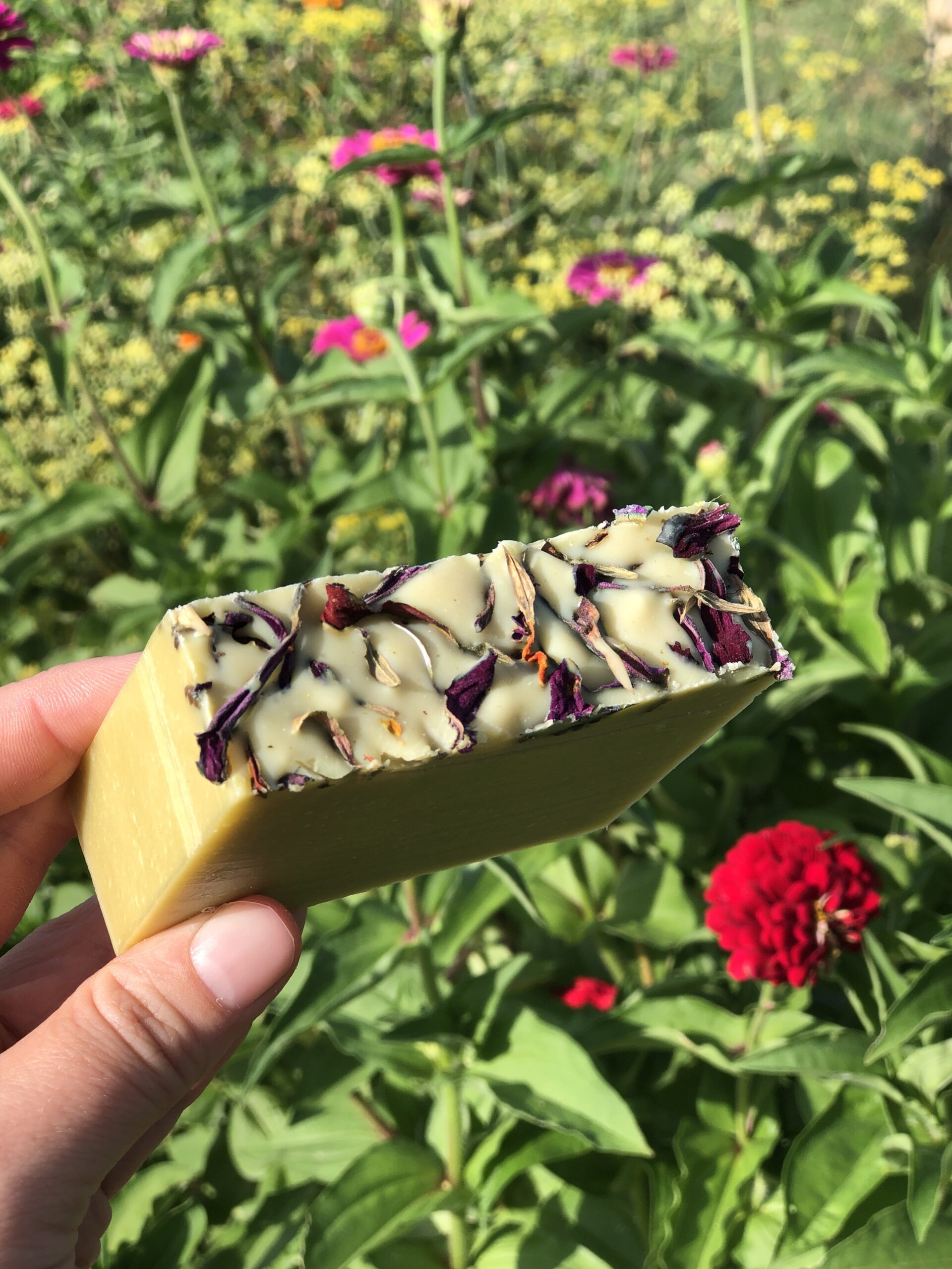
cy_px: 634
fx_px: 2090
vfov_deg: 33.8
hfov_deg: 25.7
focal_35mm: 57
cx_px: 476
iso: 20
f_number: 2.8
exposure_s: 1/440
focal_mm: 6.6
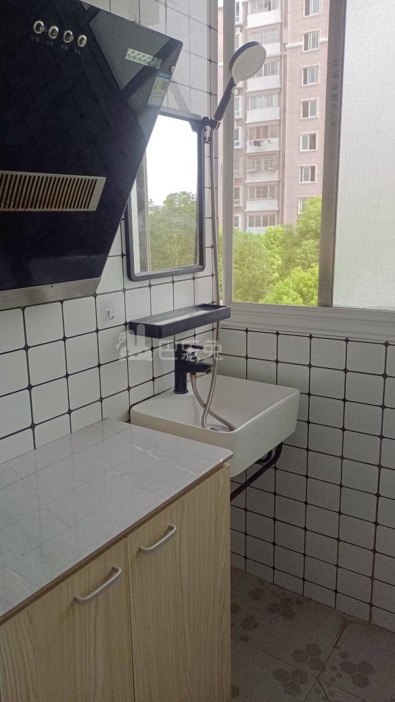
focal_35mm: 28
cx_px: 169
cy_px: 343
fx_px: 521
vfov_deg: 67.9
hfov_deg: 41.4
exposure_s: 1/353
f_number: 1.79
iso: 100
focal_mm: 4.71
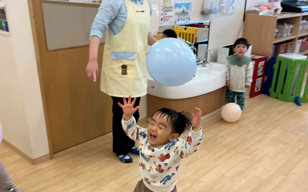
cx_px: 145
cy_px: 133
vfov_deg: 33.2
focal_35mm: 38
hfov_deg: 51.5
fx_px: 319
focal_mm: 3
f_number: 1.8
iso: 40
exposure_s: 1/120
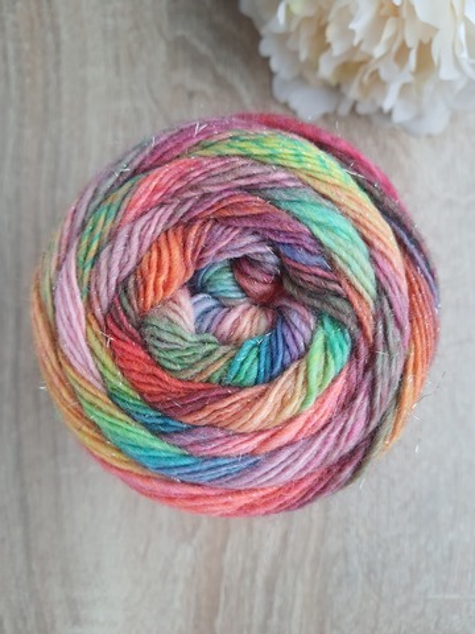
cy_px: 317
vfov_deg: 67.3
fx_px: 476
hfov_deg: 53.1
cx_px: 238
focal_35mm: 26
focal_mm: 4.32
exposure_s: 1/100
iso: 200
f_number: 1.7
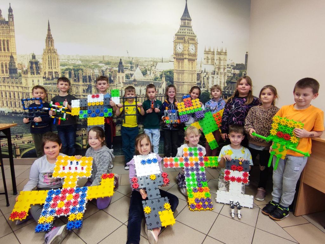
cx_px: 162
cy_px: 122
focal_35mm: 16
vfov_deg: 78.2
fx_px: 150
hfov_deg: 94.5
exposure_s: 1/50
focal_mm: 1.65
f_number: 2.2
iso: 249
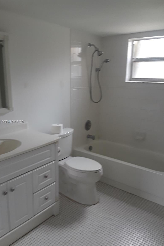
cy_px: 122
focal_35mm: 30
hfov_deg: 43.6
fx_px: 205
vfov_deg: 61.9
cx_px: 79
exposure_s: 1/30
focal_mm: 2.9
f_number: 1.9
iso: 50
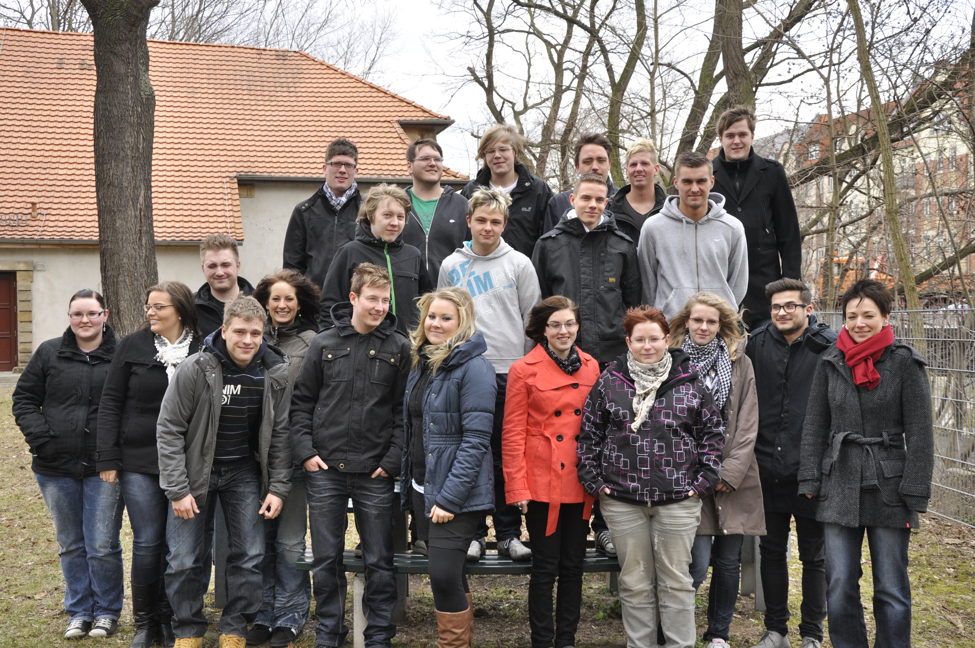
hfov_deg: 46.4
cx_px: 488
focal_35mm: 42
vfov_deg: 31.8
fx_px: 1136
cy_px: 324
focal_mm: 28
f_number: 6.3
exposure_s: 1/160
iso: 400
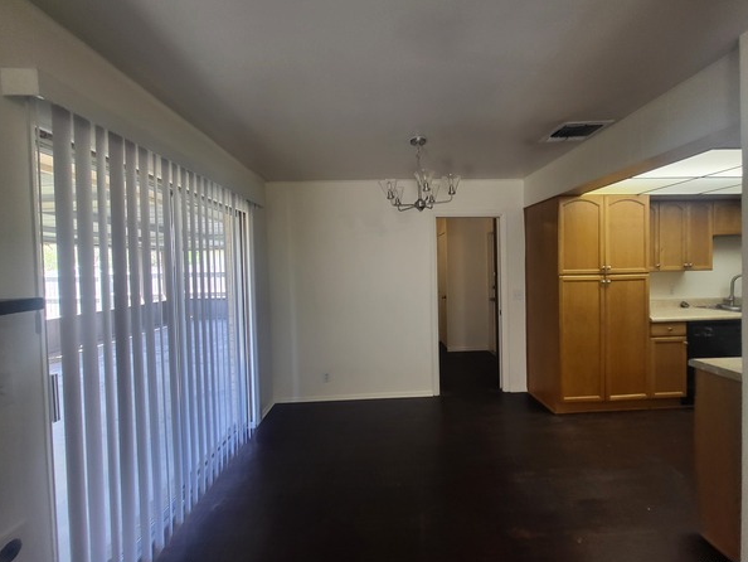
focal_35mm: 14
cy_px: 272
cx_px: 395
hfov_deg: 101.9
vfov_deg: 85.7
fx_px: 303
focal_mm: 1.74
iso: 125
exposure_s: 1/60
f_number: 2.2
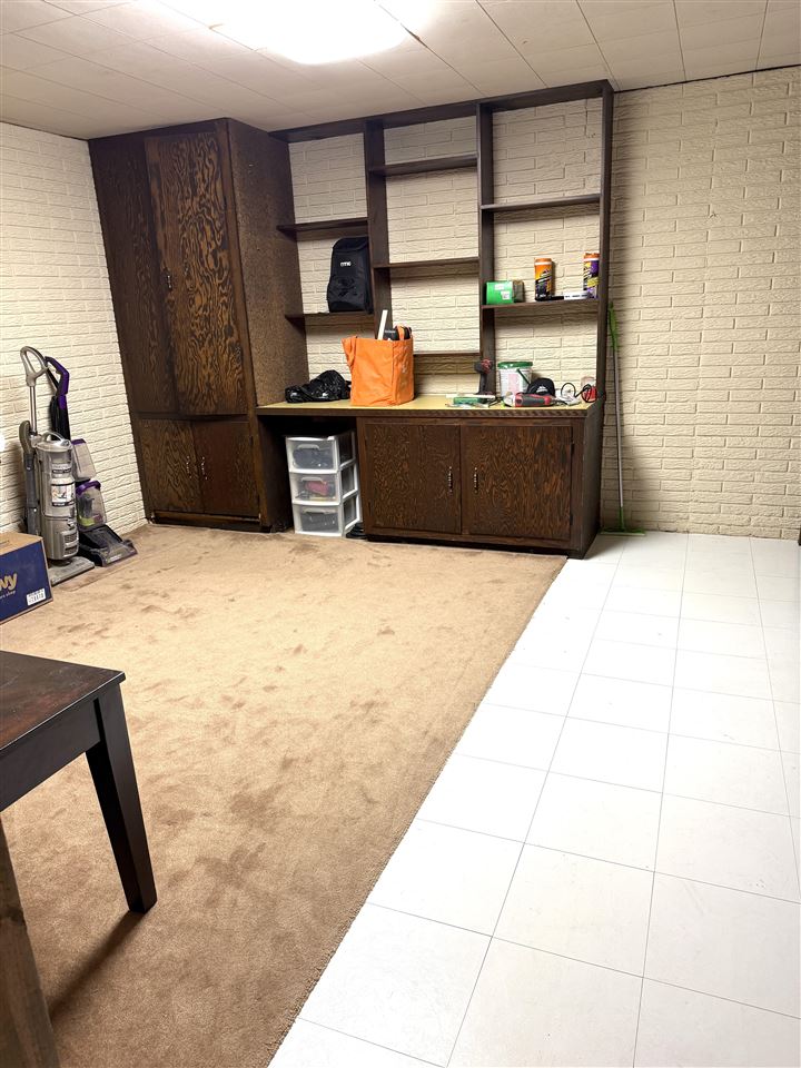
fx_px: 740
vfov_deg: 71.6
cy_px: 534
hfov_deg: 56.8
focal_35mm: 24
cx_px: 400
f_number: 1.78
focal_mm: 6.76
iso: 125
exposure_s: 1/60
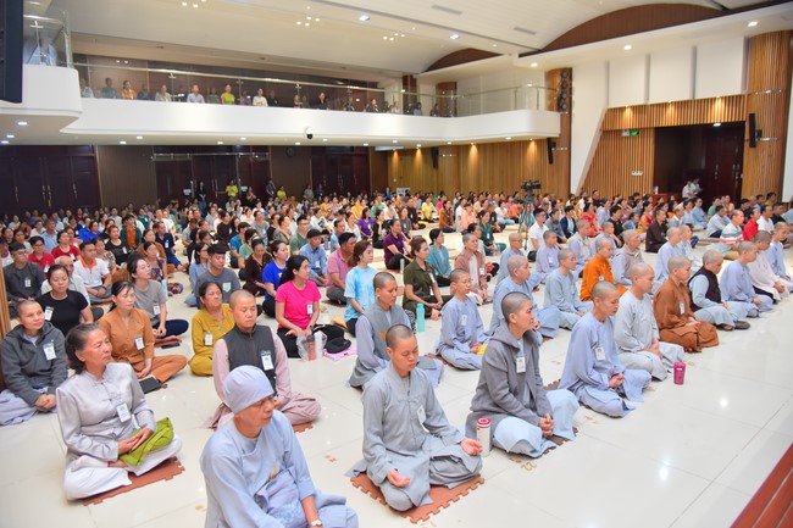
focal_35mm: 24
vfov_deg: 53.1
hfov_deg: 73.8
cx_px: 396
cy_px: 264
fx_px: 529
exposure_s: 1/100
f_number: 5
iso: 1250
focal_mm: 24
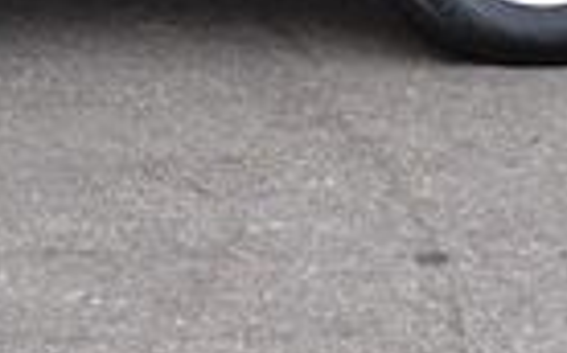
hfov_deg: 9.5
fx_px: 3289
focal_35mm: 213
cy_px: -423
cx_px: -316
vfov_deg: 6.0
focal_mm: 30
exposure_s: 1/80
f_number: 8
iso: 400
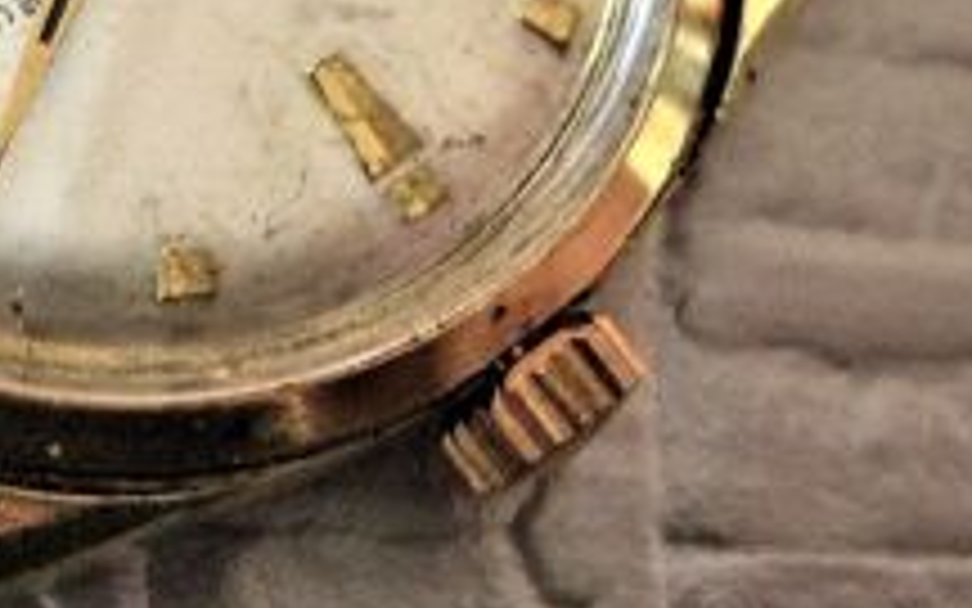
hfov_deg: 33.6
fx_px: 1563
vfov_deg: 21.1
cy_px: -36
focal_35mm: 59
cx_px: 198
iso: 400
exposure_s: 1/30
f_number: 3.3
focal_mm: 4.5
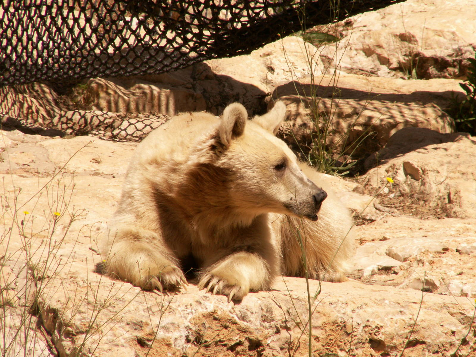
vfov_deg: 4.0
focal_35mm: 371
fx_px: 5102
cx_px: 238
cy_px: 178
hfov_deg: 5.3
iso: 50
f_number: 8
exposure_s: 1/250
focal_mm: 61.52
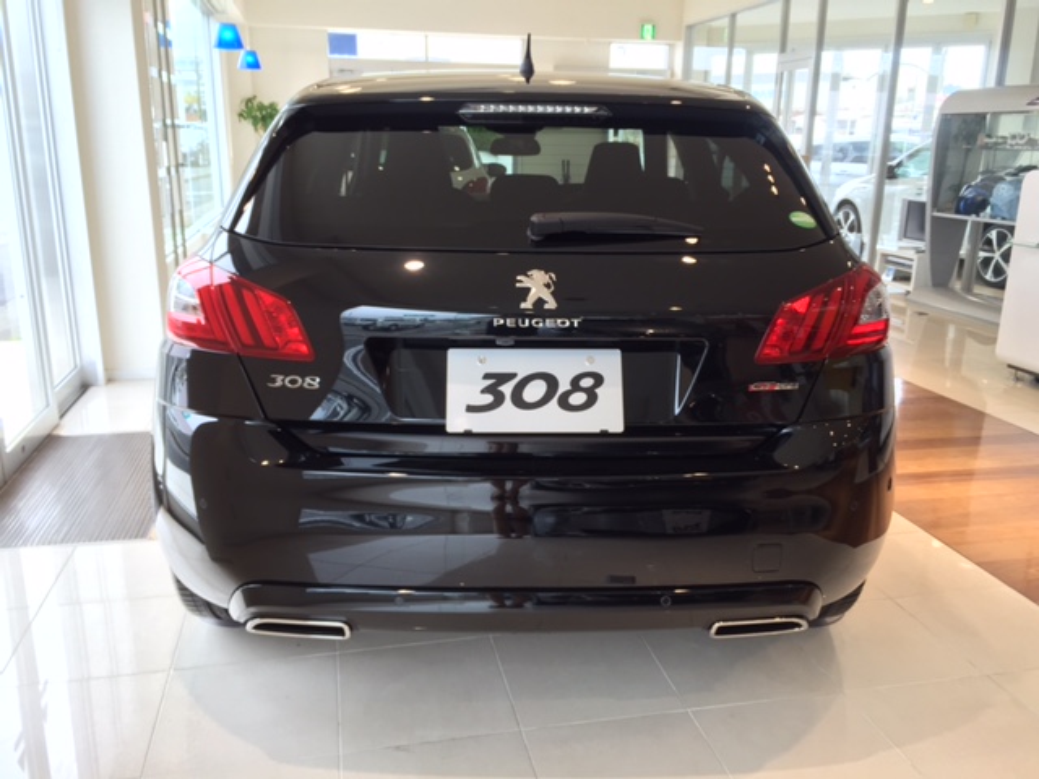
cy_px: 390
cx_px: 520
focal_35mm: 29
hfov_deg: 61.7
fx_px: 870
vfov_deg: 48.2
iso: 32
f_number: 2.2
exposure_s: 1/40
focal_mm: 4.15
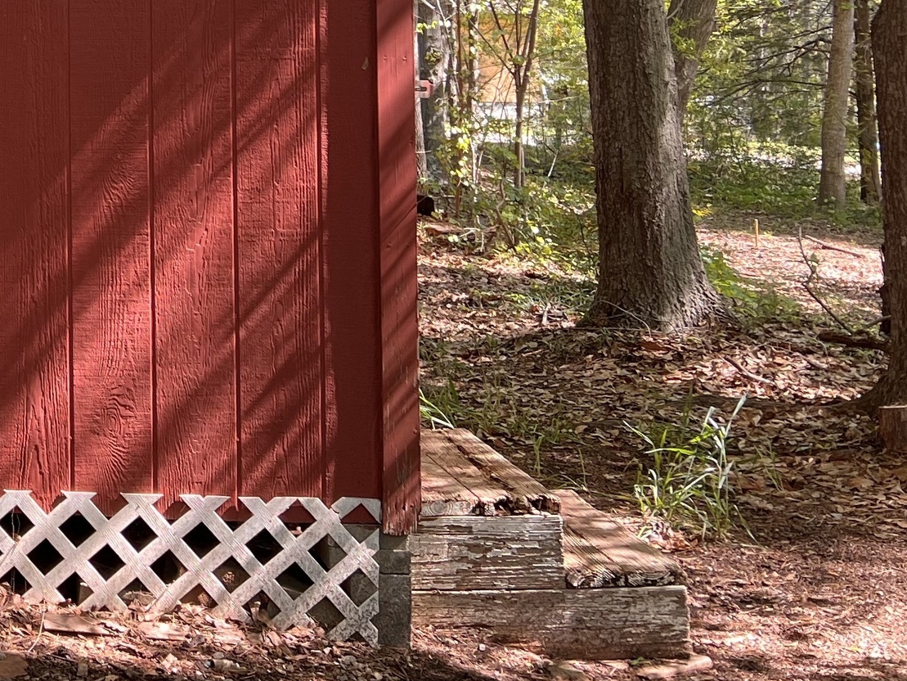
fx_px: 1887
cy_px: -48
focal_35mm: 72
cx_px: -348
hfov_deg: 23.2
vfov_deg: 19.7
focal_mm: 5.7
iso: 40
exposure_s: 1/152
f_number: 1.5
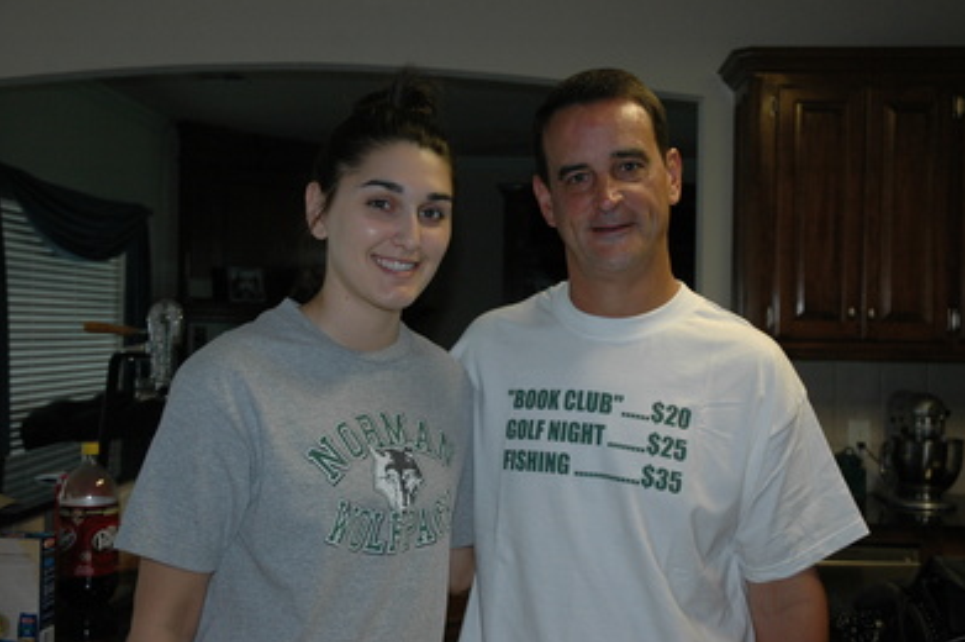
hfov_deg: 44.1
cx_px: 489
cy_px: 323
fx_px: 1192
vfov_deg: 30.1
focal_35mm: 45
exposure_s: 1/60
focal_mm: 29
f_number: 4
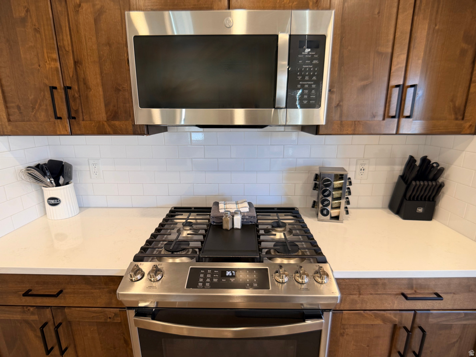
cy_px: 178
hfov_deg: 71.6
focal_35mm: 24
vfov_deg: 56.8
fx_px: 330
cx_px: 238
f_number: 1.78
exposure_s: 1/60
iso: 125
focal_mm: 6.76
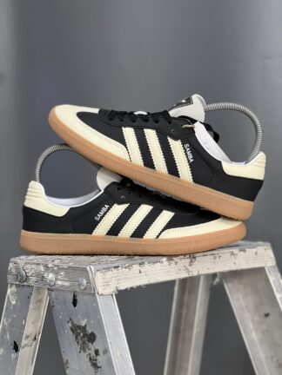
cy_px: 188
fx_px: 836
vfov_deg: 25.3
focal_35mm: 77
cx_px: 141
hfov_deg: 19.1
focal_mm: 9
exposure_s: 1/40
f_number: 2.8
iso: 250
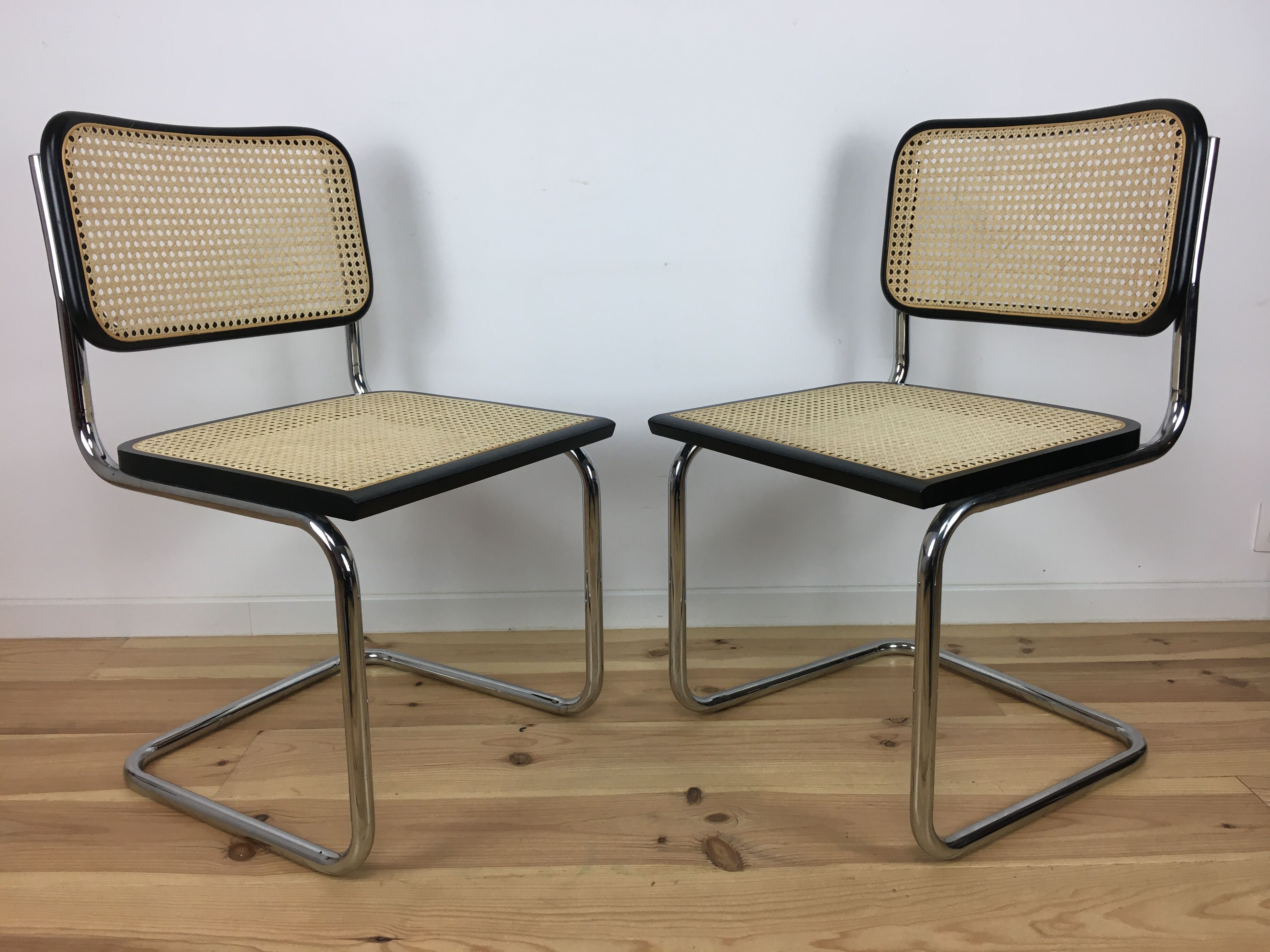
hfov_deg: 61.7
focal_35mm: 29
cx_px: 635
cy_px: 476
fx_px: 1064
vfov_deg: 48.2
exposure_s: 1/33
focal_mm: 4.15
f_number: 2.2
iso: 25
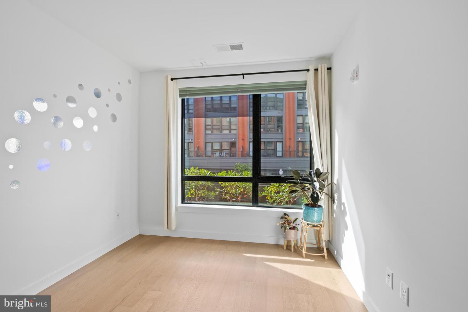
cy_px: 156
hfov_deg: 96.7
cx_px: 234
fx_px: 208
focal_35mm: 16
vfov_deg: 73.8
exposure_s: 1/40
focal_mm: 16
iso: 800
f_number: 8
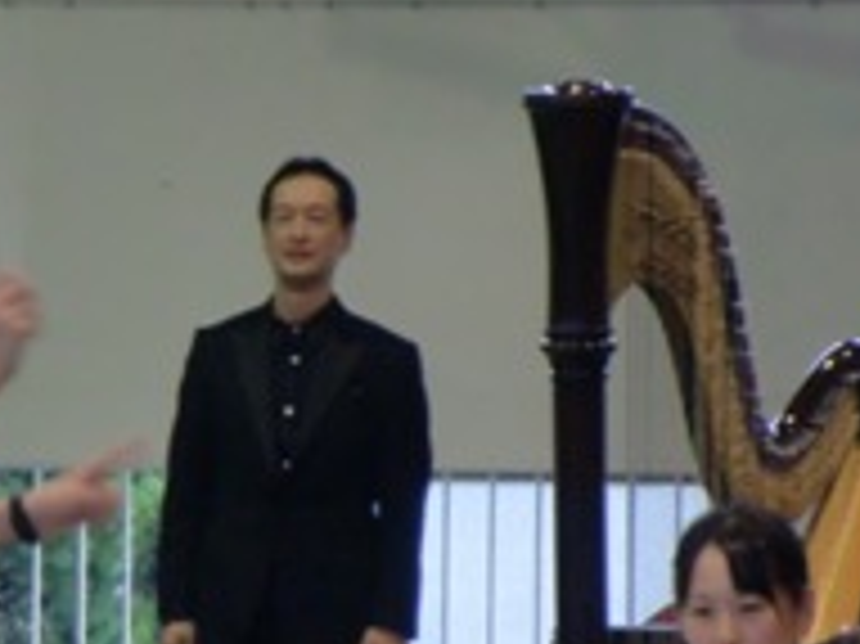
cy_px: 482
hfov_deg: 4.3
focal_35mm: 466
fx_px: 11570
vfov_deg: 3.2
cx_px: 81
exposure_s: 1/13
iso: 400
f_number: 5.2
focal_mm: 35.7
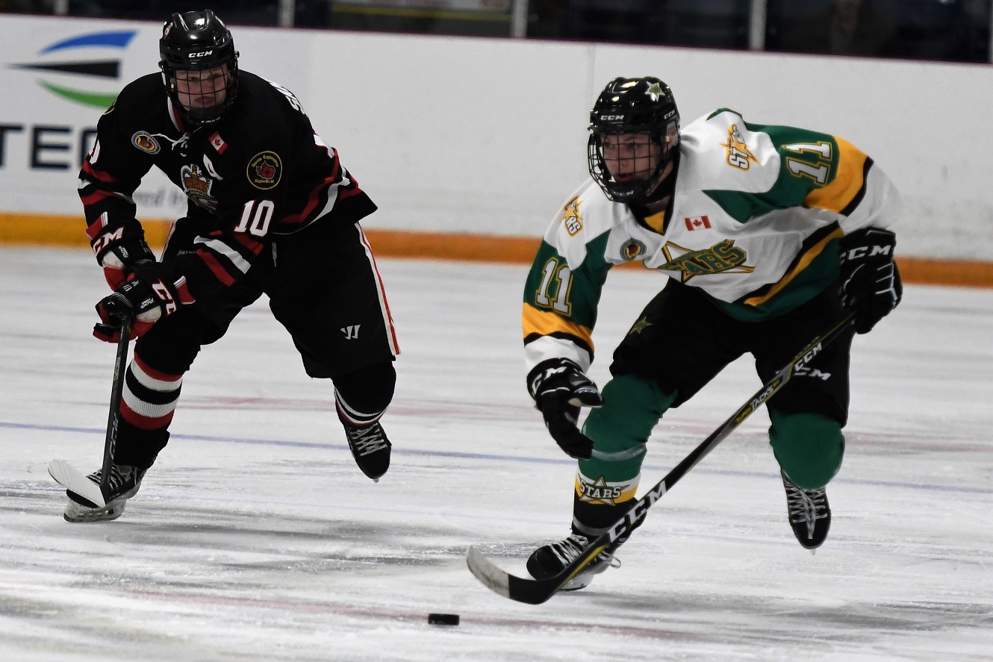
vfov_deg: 5.6
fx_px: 6827
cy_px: 331
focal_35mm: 248
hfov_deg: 8.3
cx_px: 496
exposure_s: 1/1000
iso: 1600
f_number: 2.8
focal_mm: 165
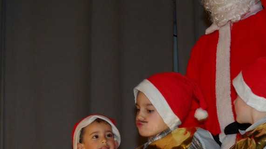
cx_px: 216
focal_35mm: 177
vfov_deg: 6.8
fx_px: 1248
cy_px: 166
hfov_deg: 12.1
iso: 400
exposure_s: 1/60
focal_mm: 50
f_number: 5.6
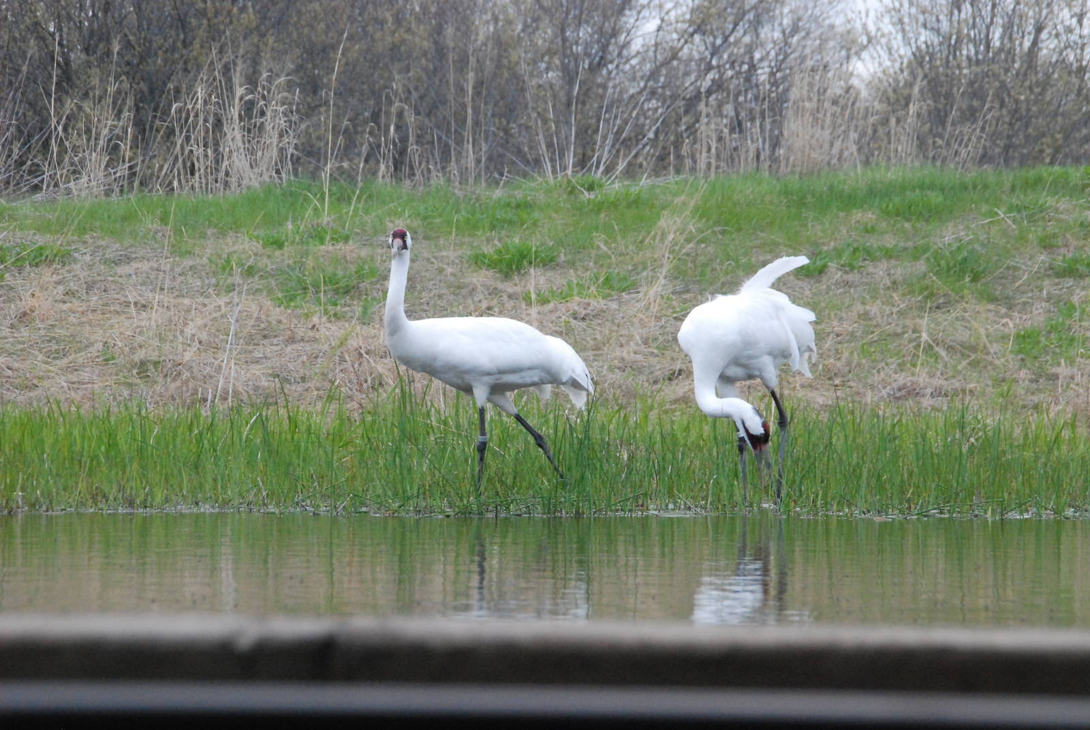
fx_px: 4774
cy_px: 365
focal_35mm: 158
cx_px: 545
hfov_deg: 13.0
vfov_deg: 8.7
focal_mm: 105
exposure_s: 1/500
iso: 1600
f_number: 13
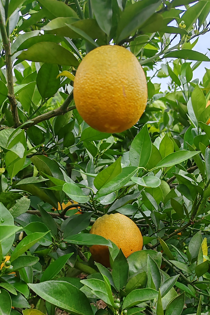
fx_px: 411
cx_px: 120
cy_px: 245
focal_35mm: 47
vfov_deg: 40.5
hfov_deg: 28.6
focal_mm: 6.14
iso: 50
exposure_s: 1/760
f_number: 1.8
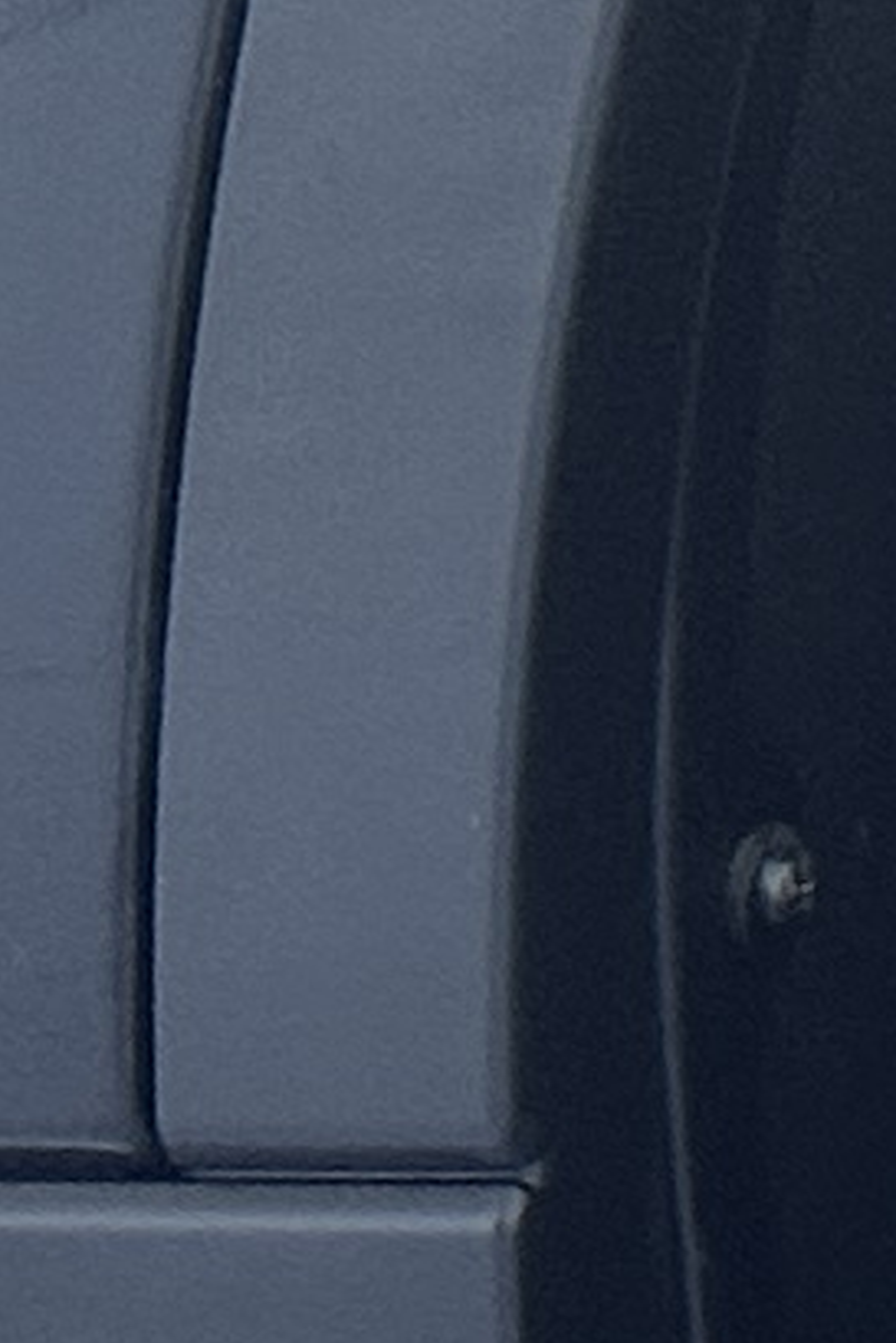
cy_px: 726
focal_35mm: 246
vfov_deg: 8.4
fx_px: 9176
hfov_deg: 4.6
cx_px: 4667
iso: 125
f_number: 1.78
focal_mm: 6.86
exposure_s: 1/50
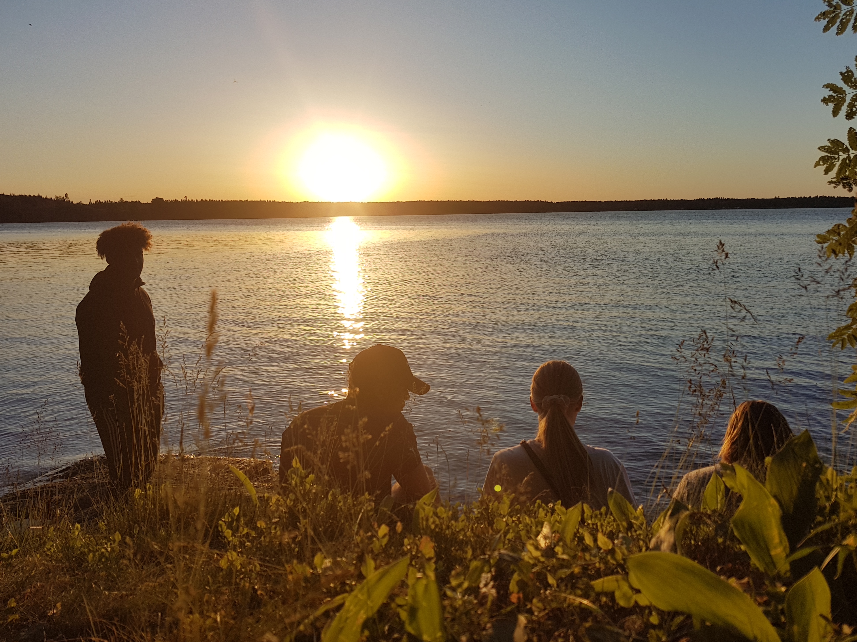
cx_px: 434
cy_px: 326
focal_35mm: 27
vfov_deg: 51.4
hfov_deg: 65.3
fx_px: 668
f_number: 1.7
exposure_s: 1/3152
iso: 40
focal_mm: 4.2
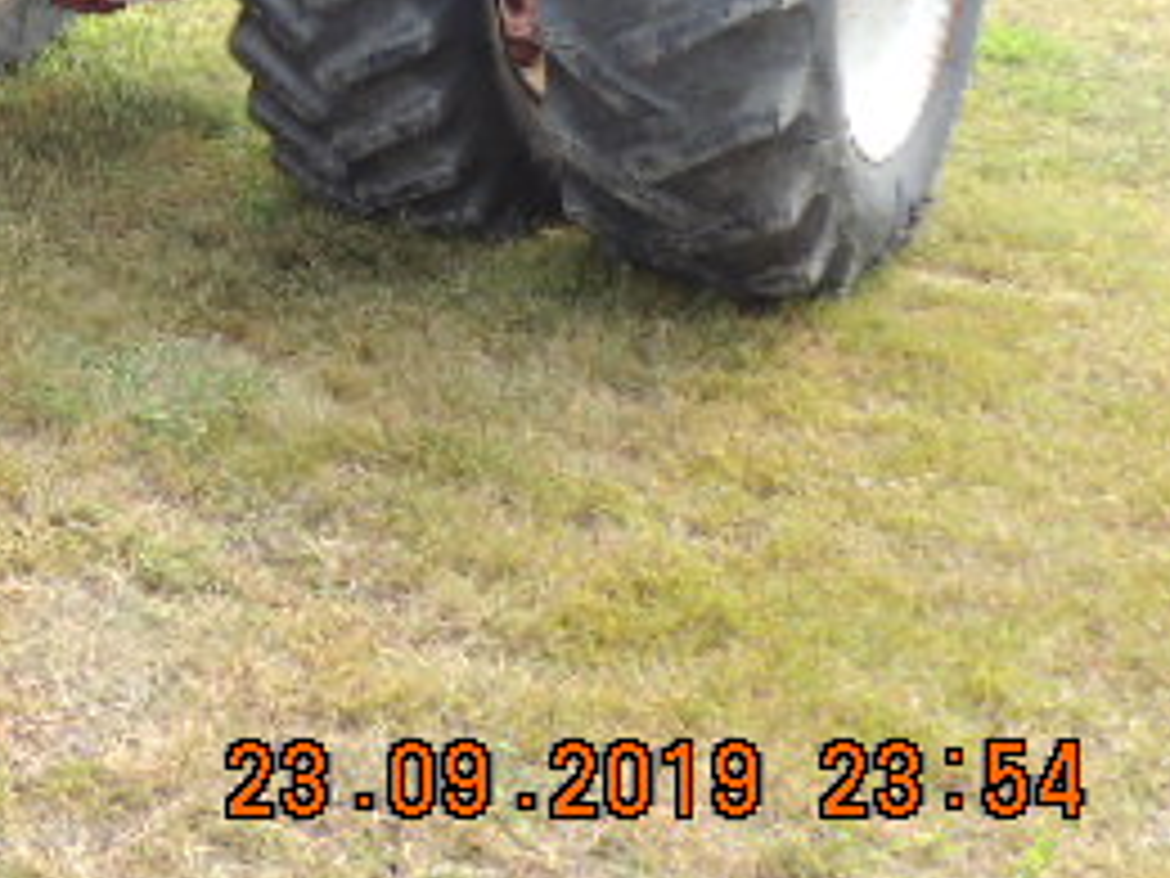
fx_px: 1994
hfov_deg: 28.7
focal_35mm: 59
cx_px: -207
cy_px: -54
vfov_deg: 23.5
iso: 100
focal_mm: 4.3
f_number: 3
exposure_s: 1/200
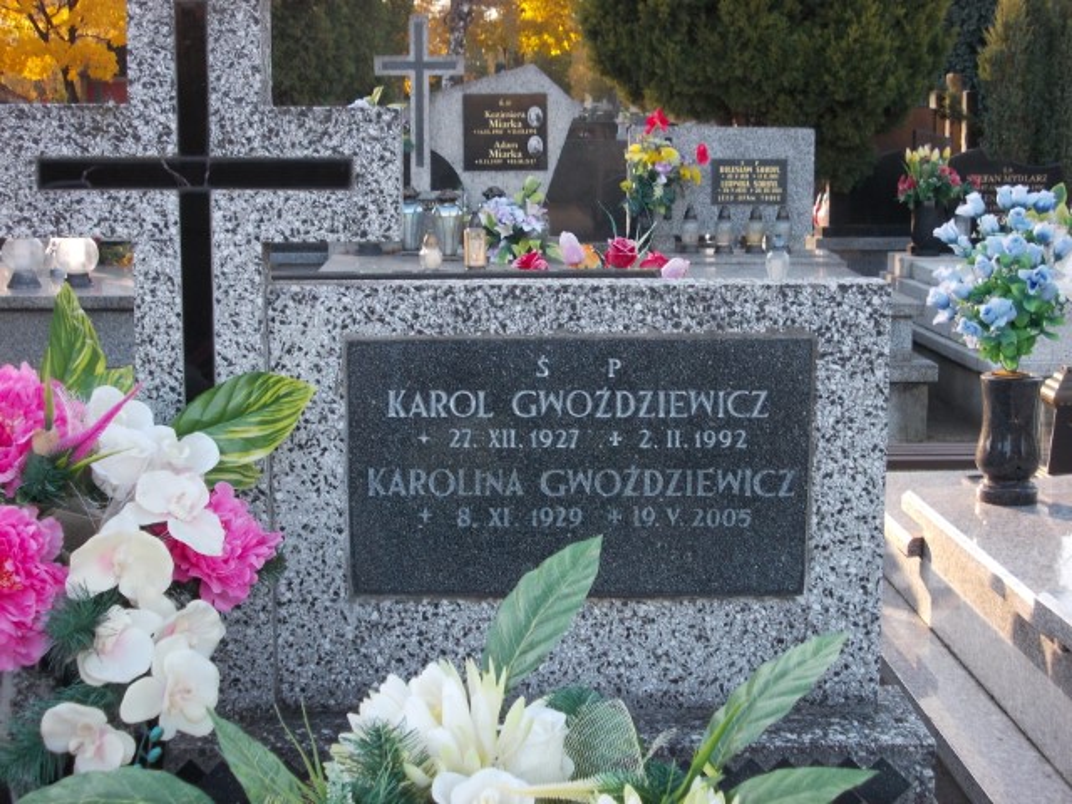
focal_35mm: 60
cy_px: 402
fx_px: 1858
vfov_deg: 24.4
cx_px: 536
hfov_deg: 32.2
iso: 100
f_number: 4
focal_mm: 8.5
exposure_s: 1/60
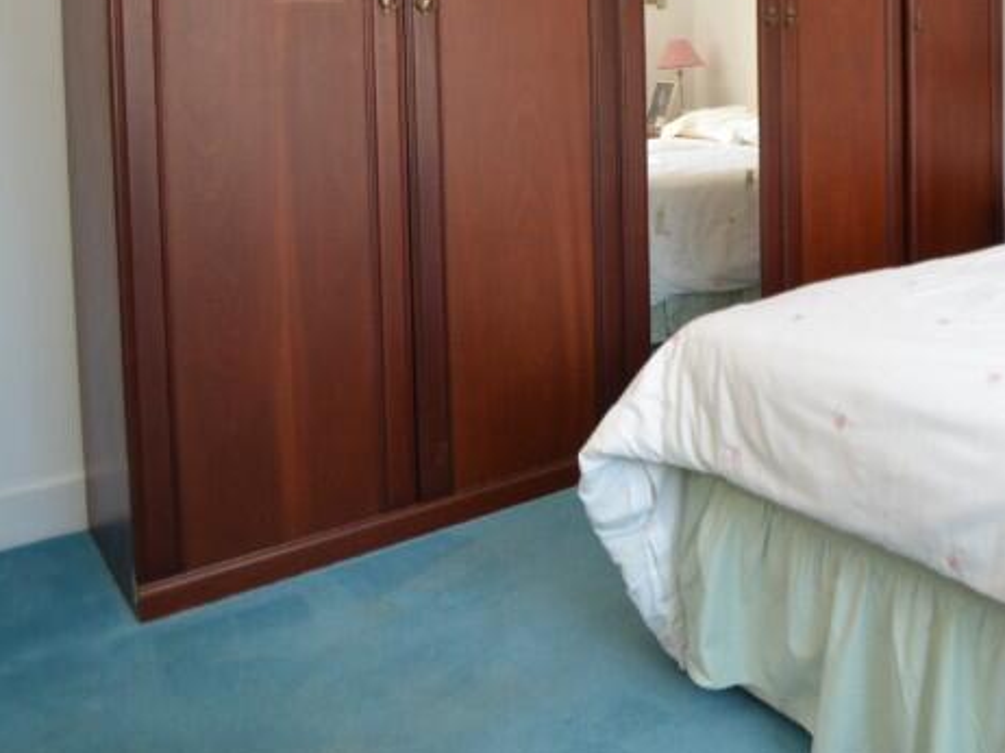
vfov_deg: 40.9
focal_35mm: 32
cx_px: 1075
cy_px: 83
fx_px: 929
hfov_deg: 44.9
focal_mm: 10
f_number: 4
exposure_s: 1/60
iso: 320
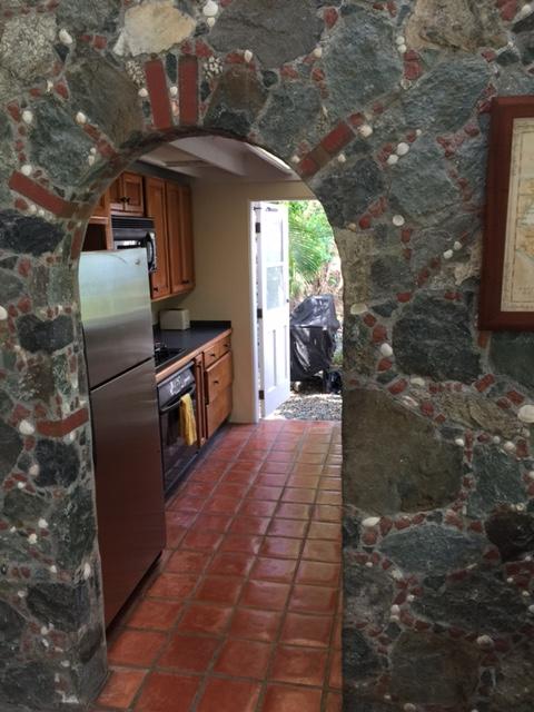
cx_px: 267
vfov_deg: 61.7
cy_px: 356
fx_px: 596
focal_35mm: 29
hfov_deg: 48.2
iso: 32
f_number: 2.2
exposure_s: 1/15
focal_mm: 4.15
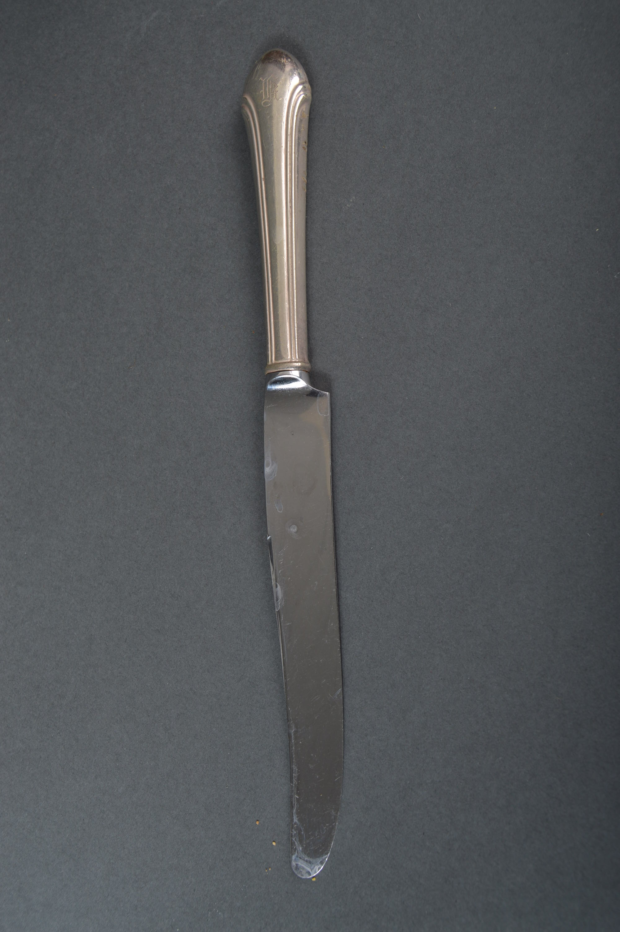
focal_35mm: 34
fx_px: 893
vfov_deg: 55.1
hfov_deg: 38.3
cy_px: 466
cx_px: 310
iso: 100
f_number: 7.1
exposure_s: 1/160
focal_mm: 23
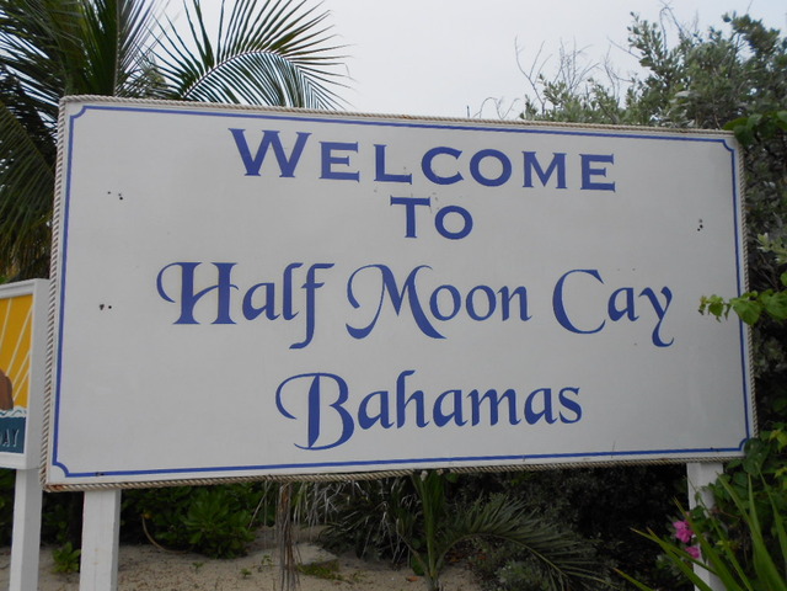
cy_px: 296
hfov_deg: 67.3
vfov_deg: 53.1
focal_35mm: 26
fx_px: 591
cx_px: 394
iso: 80
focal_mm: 4.6
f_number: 3.2
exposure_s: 1/1250
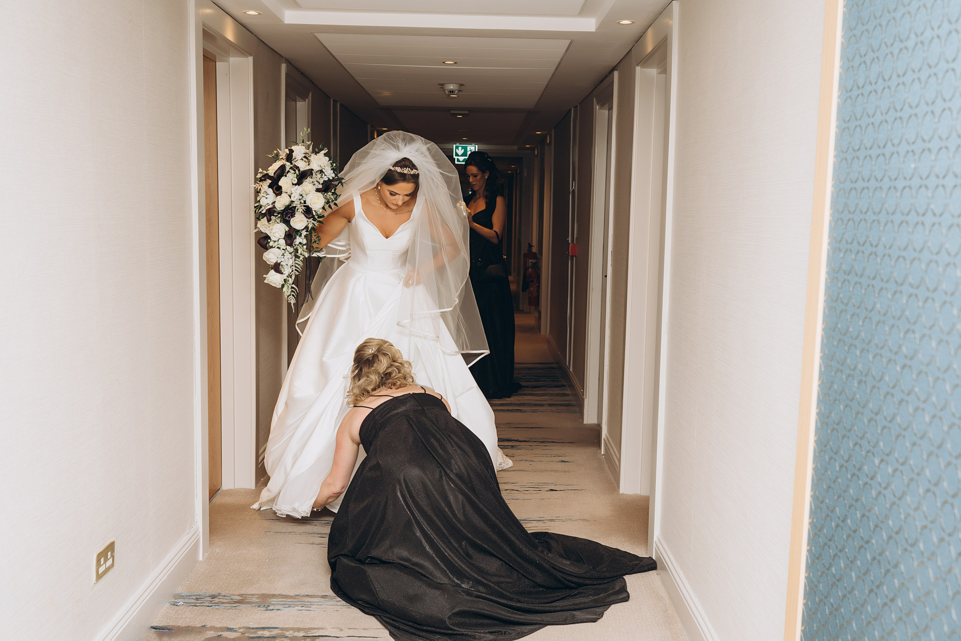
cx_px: 480
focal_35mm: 35
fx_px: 934
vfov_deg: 37.9
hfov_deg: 54.4
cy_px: 320
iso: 320
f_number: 4
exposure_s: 1/160
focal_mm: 35
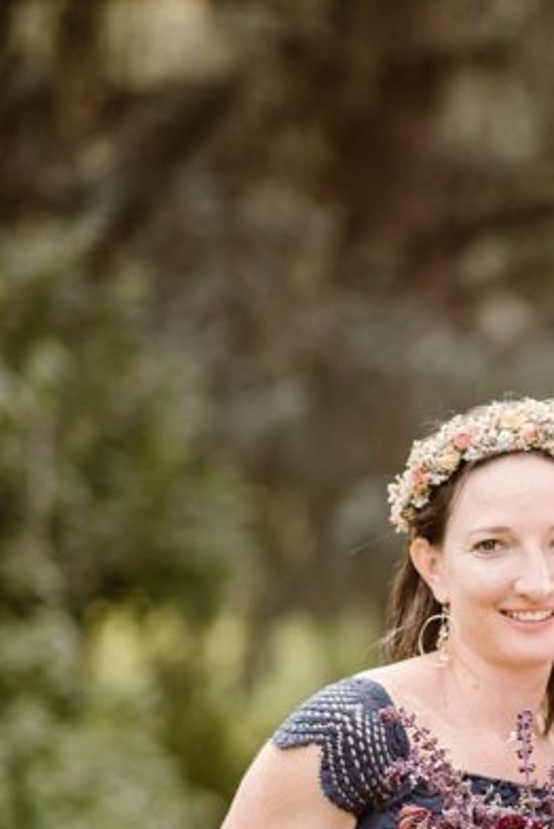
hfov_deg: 6.1
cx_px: 909
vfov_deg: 9.2
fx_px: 5115
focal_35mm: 222
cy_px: 706
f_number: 1.8
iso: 200
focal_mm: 85
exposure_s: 1/500
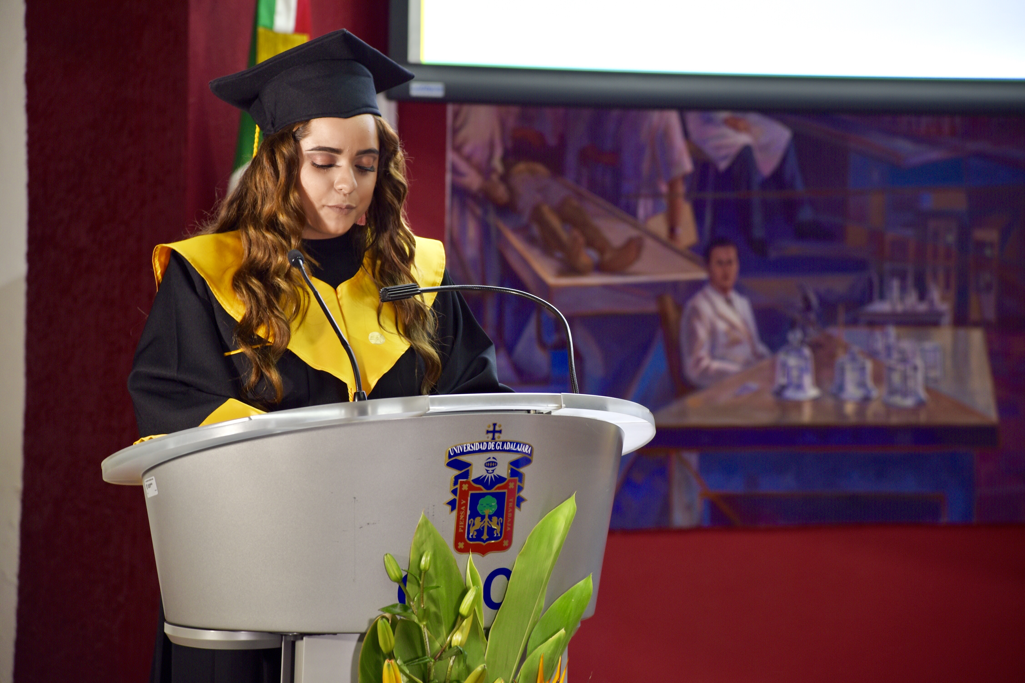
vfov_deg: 11.4
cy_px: 342
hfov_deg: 17.1
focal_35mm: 120
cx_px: 512
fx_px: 3416
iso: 250
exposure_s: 1/13
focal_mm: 120
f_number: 4.5
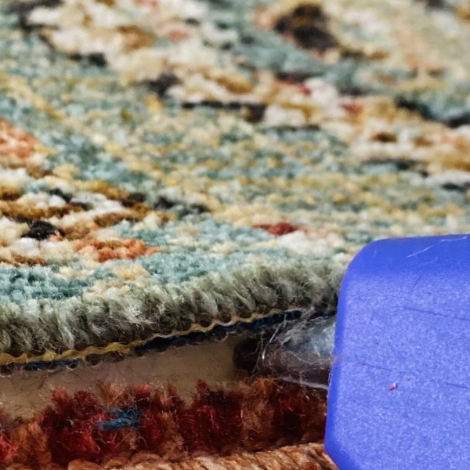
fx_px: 2412
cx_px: 122
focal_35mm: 157
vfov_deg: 11.1
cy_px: 432
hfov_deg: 11.1
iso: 250
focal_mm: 6
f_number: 2
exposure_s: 1/67
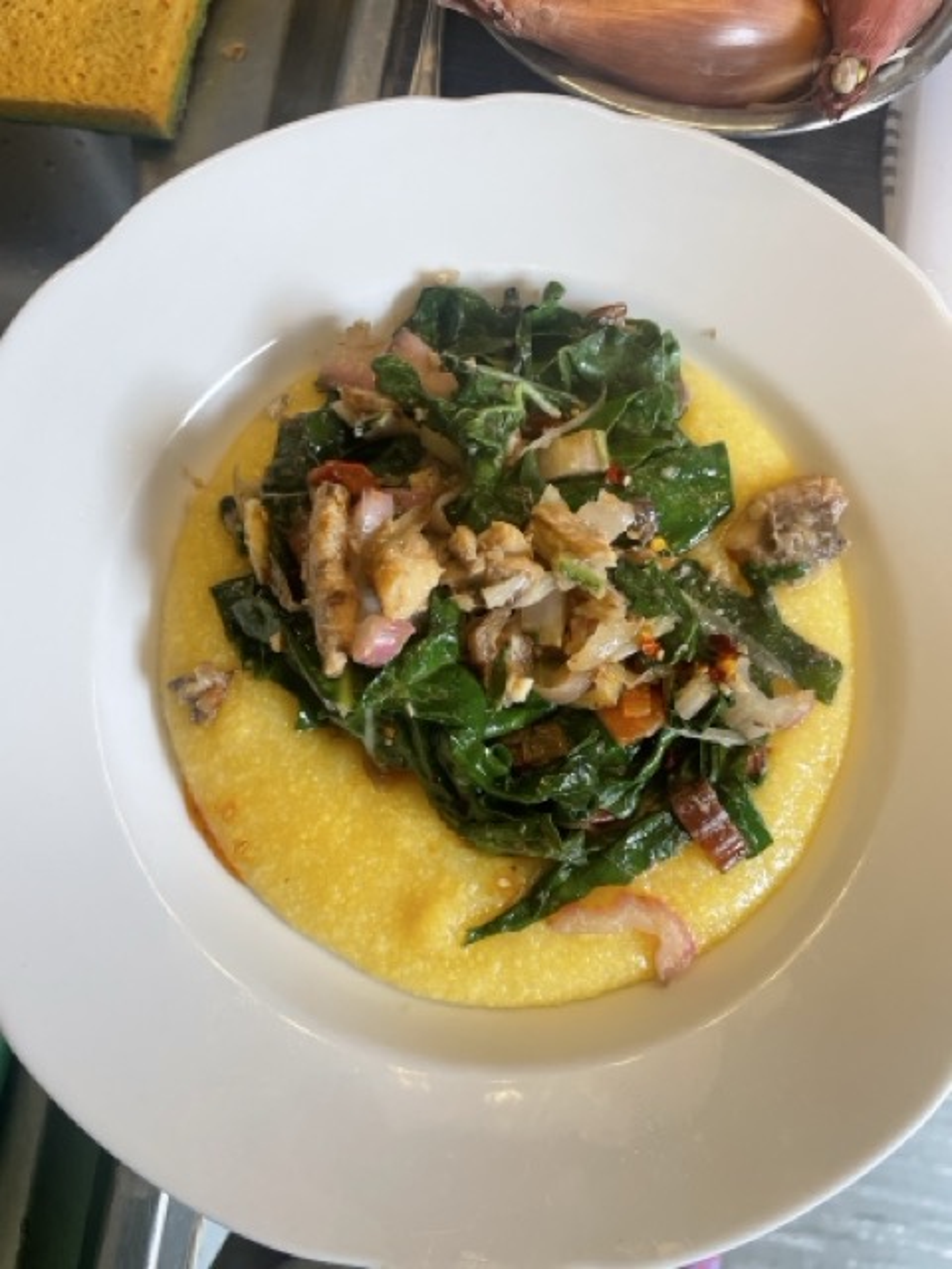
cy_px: 634
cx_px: 476
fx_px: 953
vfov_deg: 67.3
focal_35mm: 26
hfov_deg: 53.1
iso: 125
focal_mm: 4.2
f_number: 1.6
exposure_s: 1/100
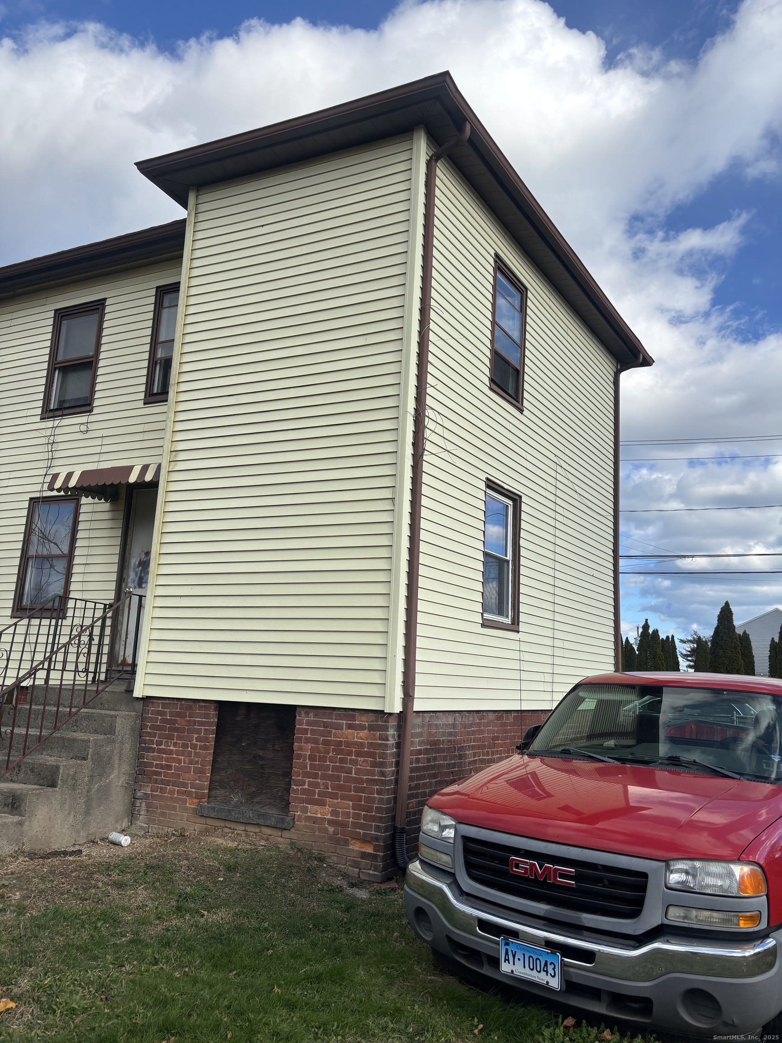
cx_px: 391
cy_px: 522
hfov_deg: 53.1
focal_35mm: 26
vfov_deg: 67.3
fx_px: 783
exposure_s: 1/2288
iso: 50
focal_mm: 5.96
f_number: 1.6
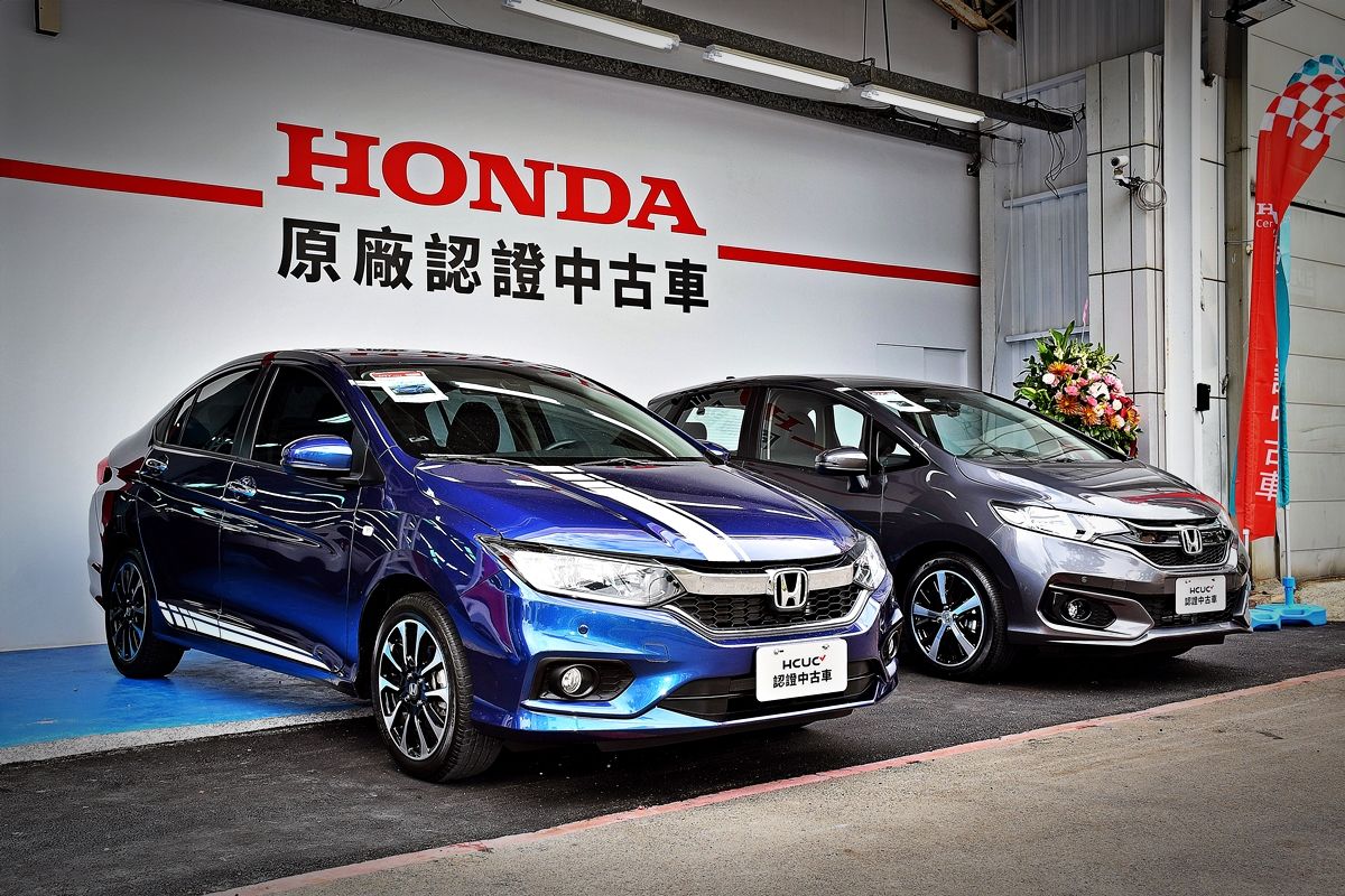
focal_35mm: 39
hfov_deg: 49.6
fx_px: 1457
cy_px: 448
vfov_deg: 34.2
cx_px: 672
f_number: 7.1
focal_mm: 26
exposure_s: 1/100
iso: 320
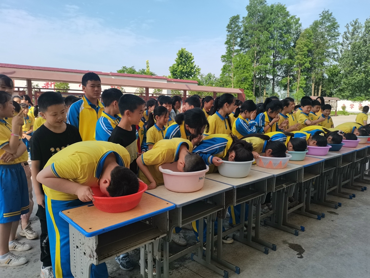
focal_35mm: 26
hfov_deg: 67.3
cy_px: 139
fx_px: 278
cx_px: 185
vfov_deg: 53.1
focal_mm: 5.58
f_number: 1.8
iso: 50
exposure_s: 1/937
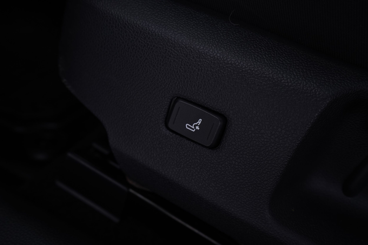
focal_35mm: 31
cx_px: 184
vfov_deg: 42.3
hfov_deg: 60.3
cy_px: 122
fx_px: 317
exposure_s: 1/10
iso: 1000
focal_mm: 31
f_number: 5
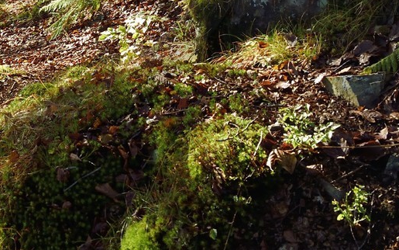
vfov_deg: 15.4
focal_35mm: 76
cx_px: -42
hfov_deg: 25.2
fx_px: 827
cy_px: -161
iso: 800
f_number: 10
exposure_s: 1/200
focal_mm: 24
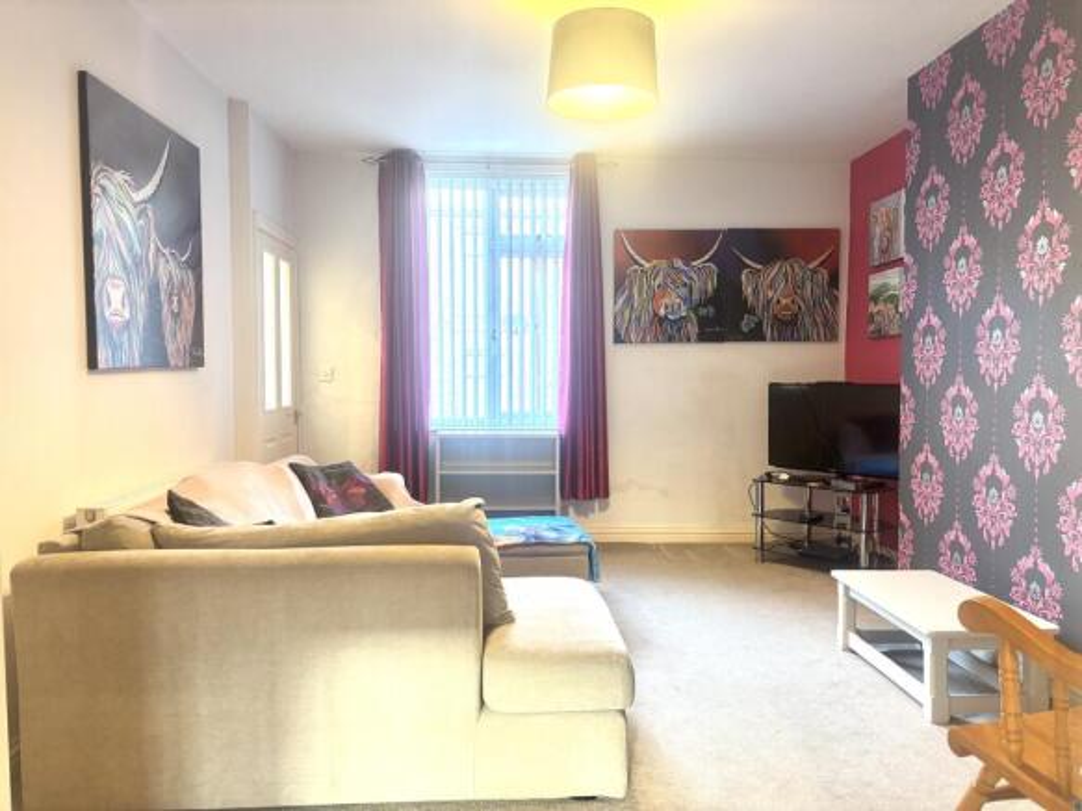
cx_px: 541
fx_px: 813
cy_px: 406
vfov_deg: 53.0
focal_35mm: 26
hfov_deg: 67.3
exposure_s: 1/50
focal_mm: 5.96
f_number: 1.6
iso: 250
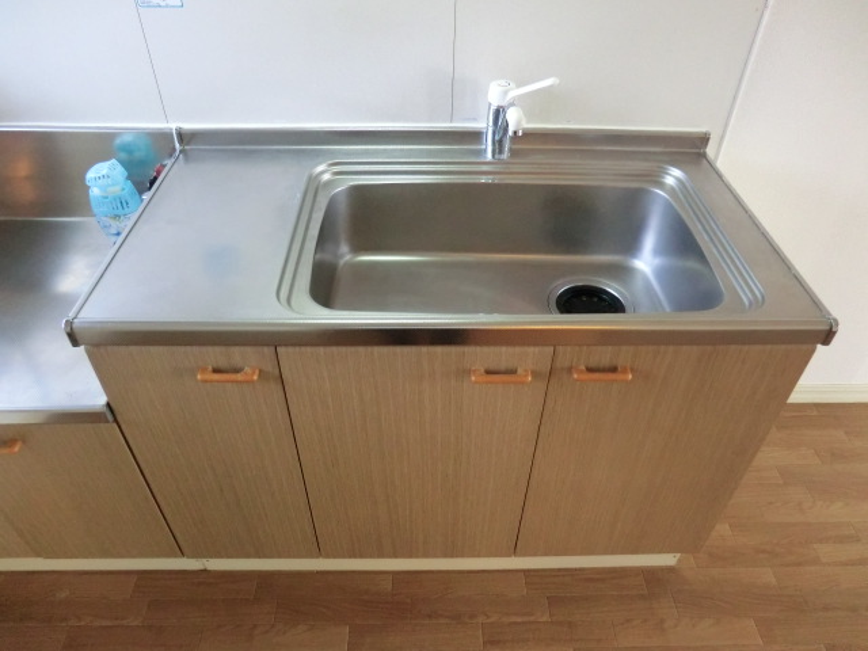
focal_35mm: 24
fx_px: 602
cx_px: 434
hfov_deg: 71.6
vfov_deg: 56.8
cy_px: 326
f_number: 3.2
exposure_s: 1/60
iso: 500
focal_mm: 4.3
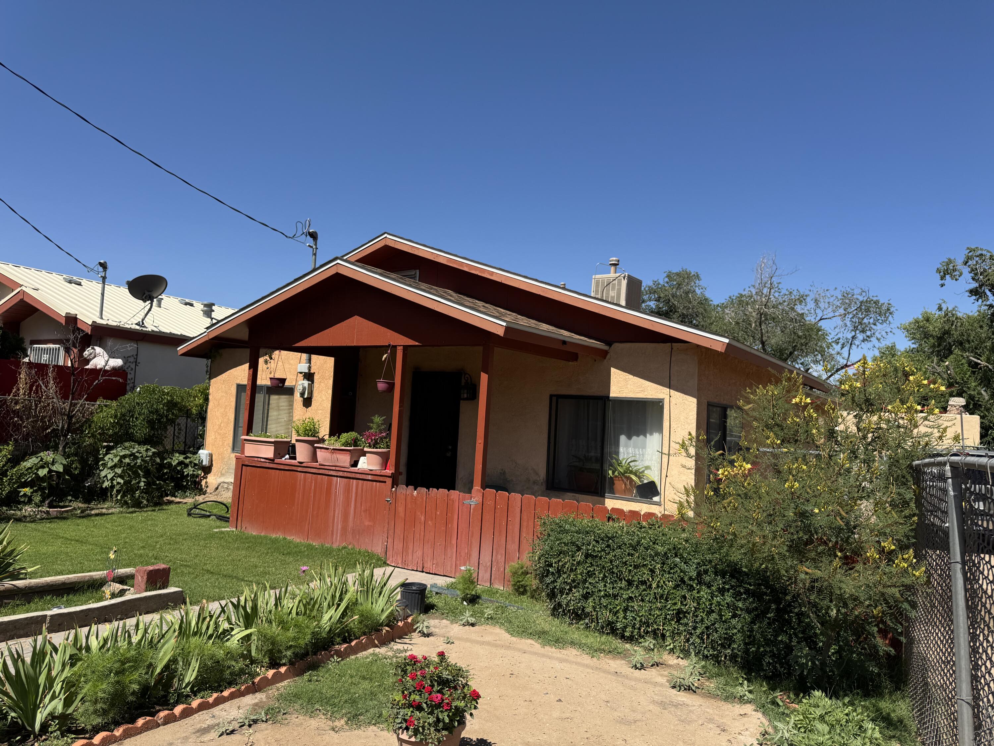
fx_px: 689
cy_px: 373
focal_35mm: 24
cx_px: 497
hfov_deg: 71.6
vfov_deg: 56.8
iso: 80
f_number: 1.78
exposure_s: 1/4310
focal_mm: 6.76
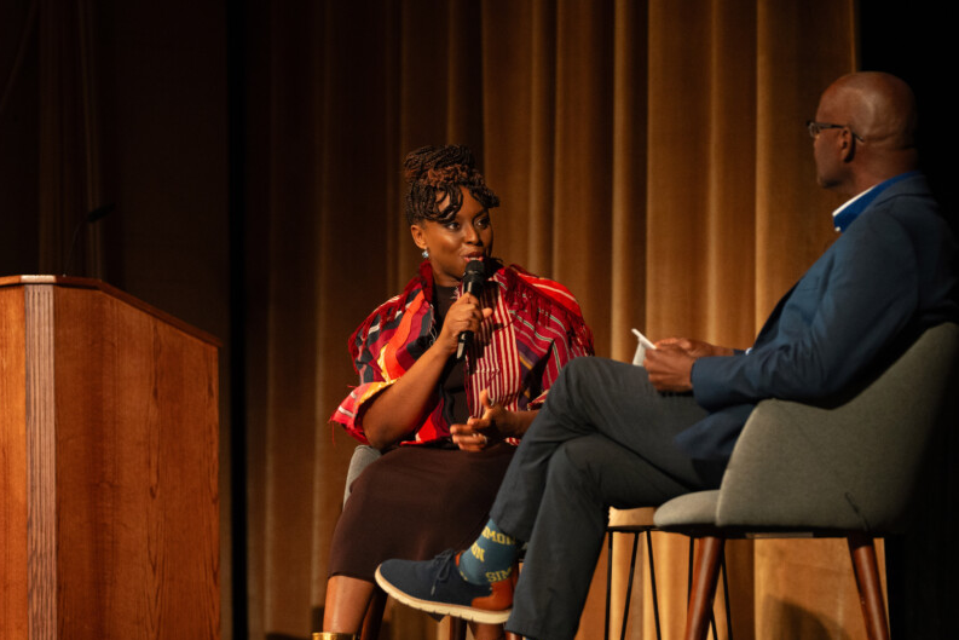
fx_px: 3890
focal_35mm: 146
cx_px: 508
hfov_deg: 14.1
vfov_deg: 9.4
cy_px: 325
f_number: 2.8
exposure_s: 1/125
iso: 2500
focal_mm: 113
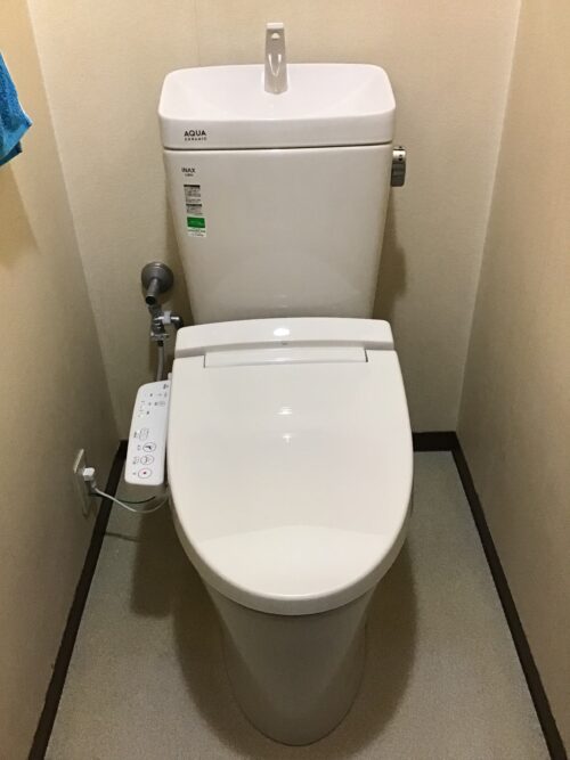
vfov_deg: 58.4
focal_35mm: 31
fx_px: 681
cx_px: 285
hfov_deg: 45.4
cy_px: 380
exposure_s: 1/30
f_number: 2.4
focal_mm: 3.3
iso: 160
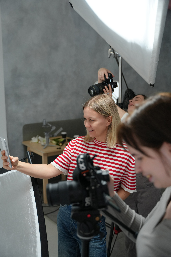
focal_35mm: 40
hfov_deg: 33.4
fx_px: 285
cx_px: 86
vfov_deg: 48.5
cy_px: 128
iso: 800
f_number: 2.8
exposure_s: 1/400
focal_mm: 40
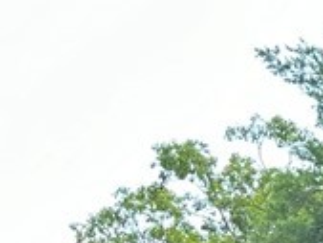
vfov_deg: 9.9
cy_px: 394
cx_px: 795
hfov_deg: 11.2
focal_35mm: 145
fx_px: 1354
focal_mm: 6.86
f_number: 1.78
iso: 80
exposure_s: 1/279
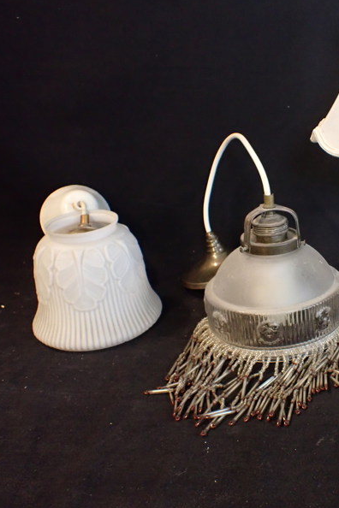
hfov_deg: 30.4
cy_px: 253
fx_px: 593
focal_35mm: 42
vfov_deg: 46.4
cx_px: 311
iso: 800
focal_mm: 5.4
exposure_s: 1/40
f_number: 2.3
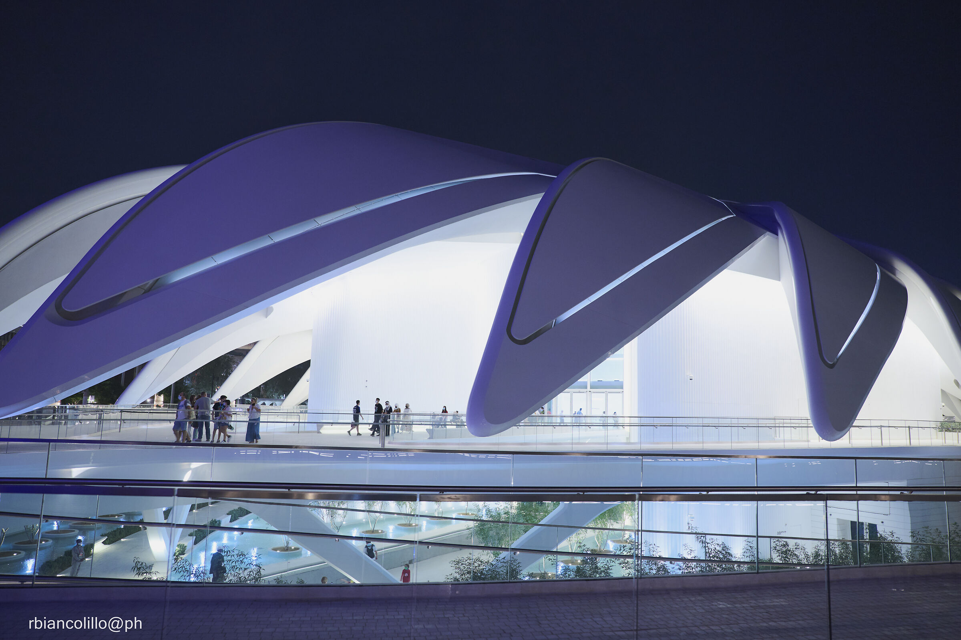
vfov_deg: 53.1
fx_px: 640
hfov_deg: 73.8
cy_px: 320
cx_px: 480
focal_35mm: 24
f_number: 3.5
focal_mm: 24
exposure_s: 1/30
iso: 720
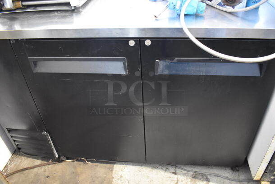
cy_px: 92
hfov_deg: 67.3
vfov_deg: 48.0
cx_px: 138
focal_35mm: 27
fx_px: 206
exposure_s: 1/10
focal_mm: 18
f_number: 3.5
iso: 3200
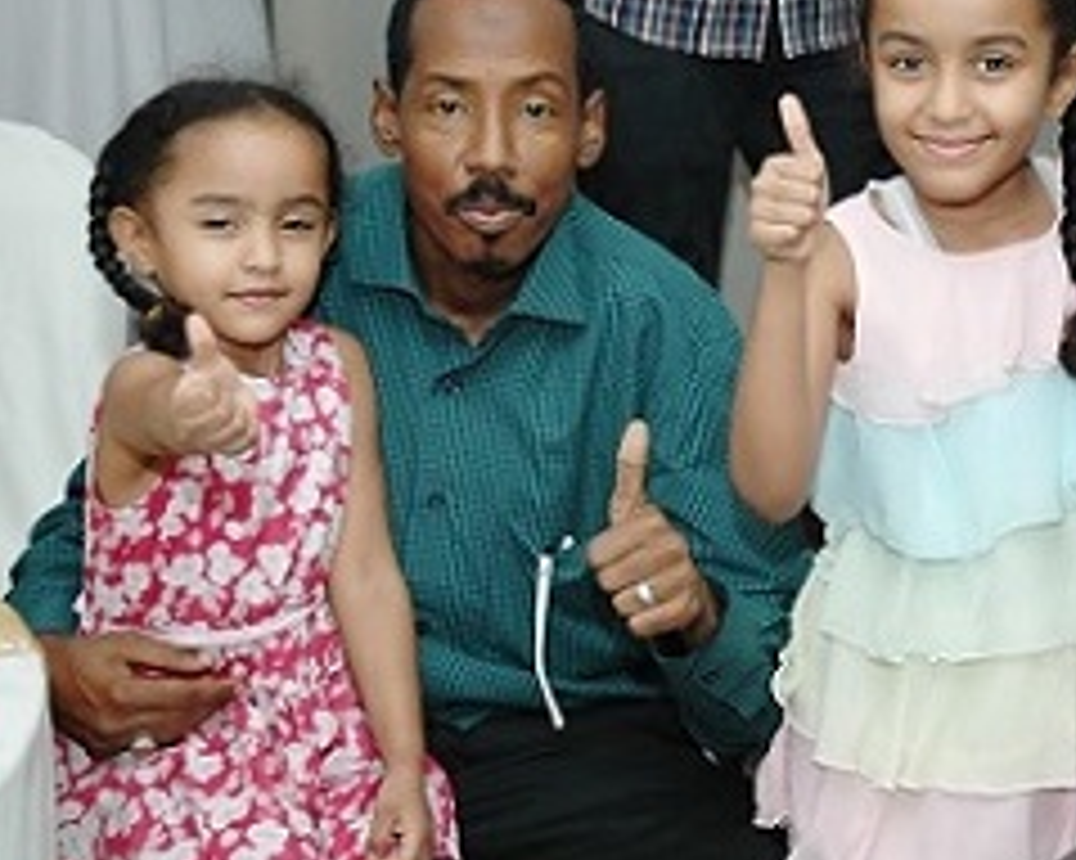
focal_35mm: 103
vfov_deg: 14.8
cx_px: 1083
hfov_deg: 18.2
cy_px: 140
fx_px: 3279
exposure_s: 1/60
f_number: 4.8
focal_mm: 34
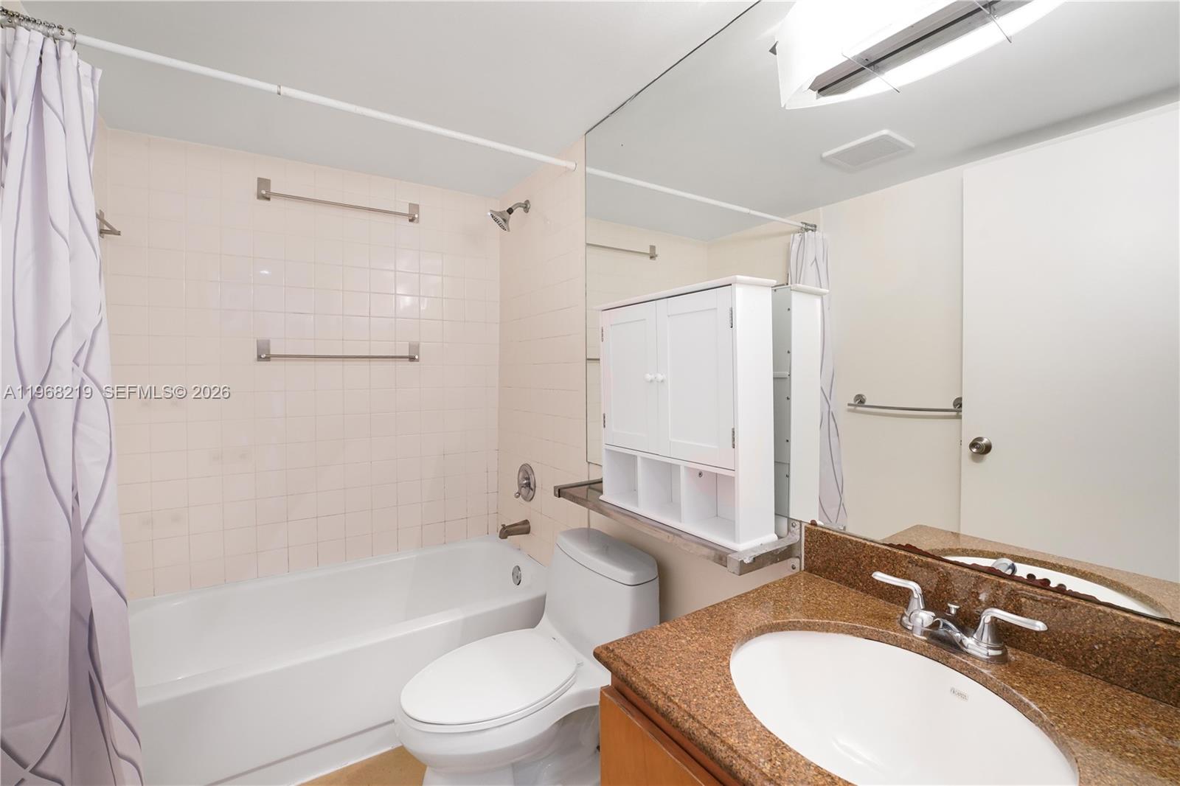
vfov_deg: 81.2
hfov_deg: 104.3
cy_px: 393
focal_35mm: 14
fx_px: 459
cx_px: 590
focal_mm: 14
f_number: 9
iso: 1000
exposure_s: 1/30
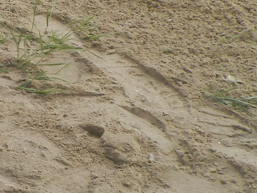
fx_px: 891
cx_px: -357
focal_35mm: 120
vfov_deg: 12.3
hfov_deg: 12.7
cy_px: 133
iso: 80
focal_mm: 4.5
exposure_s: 1/500
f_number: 3.1
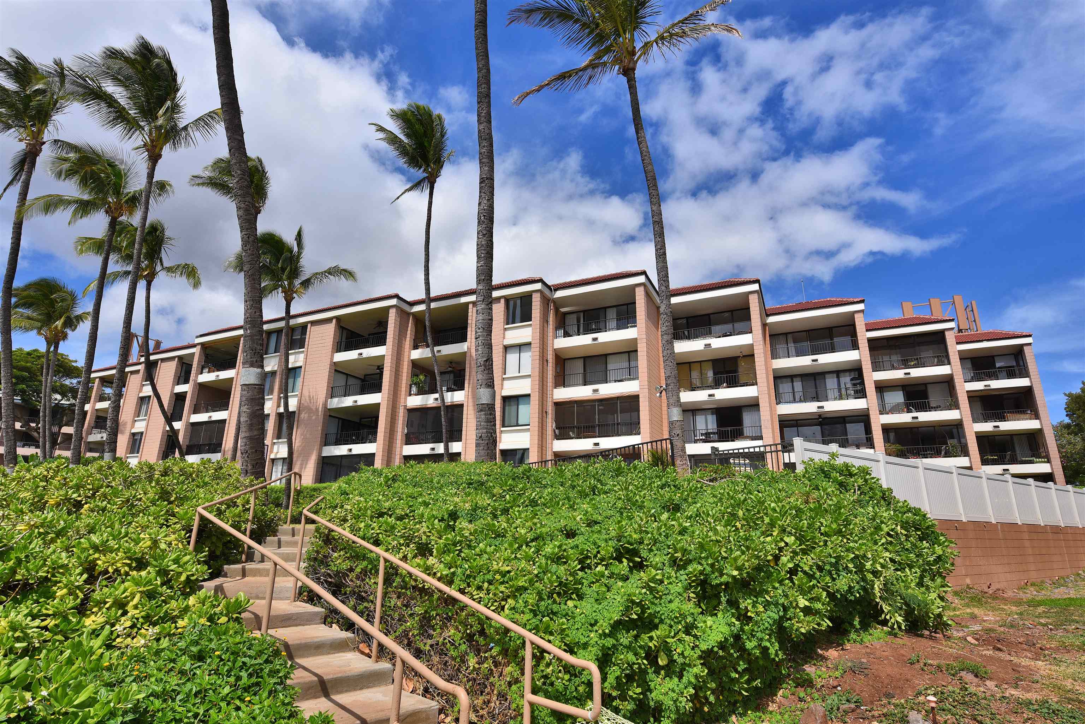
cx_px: 542
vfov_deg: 64.6
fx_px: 573
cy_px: 362
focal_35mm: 19
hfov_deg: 86.9
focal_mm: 19
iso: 200
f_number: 11
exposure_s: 1/500
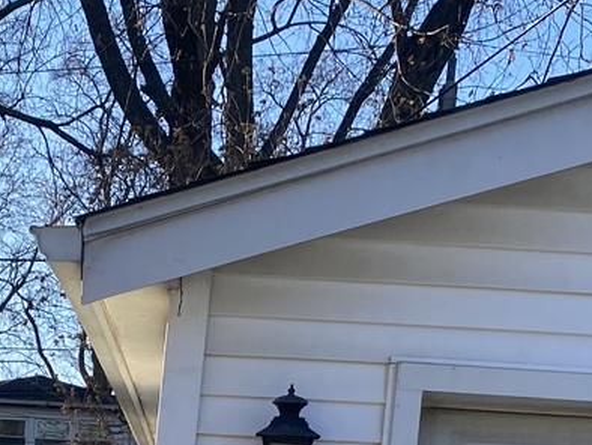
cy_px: 680
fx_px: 1626
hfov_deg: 19.8
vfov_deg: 14.5
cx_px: -50
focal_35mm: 95
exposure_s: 1/1025
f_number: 1.8
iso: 32
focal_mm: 4.25
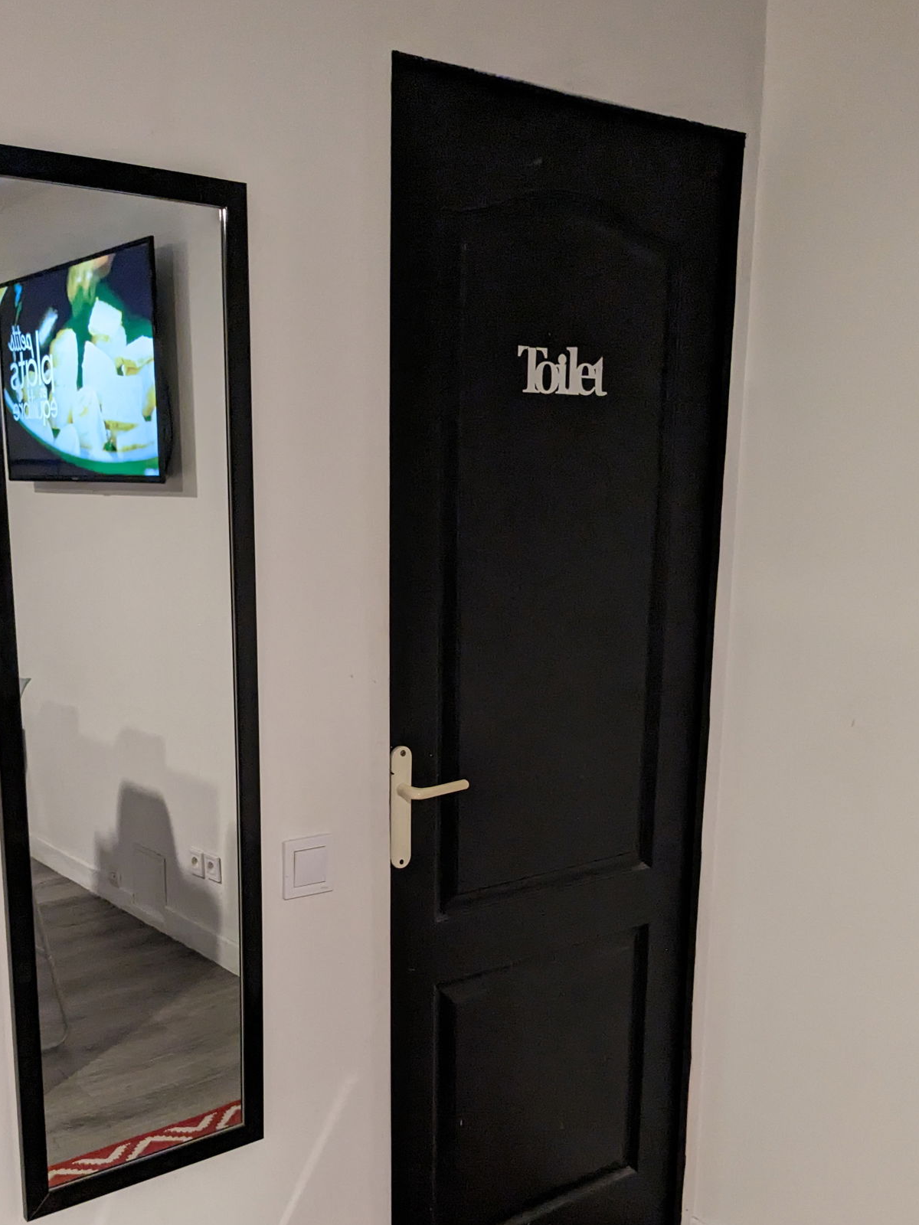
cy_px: 791
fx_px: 1274
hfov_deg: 39.6
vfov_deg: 50.7
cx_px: 400
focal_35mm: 36
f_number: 1.73
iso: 840
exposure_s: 1/33.3
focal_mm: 4.38
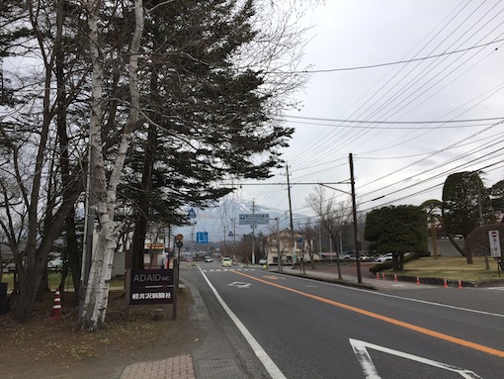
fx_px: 422
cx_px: 252
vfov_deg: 48.3
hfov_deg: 61.6
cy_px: 190
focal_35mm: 29
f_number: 2.2
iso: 32
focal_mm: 4.15
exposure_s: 1/920
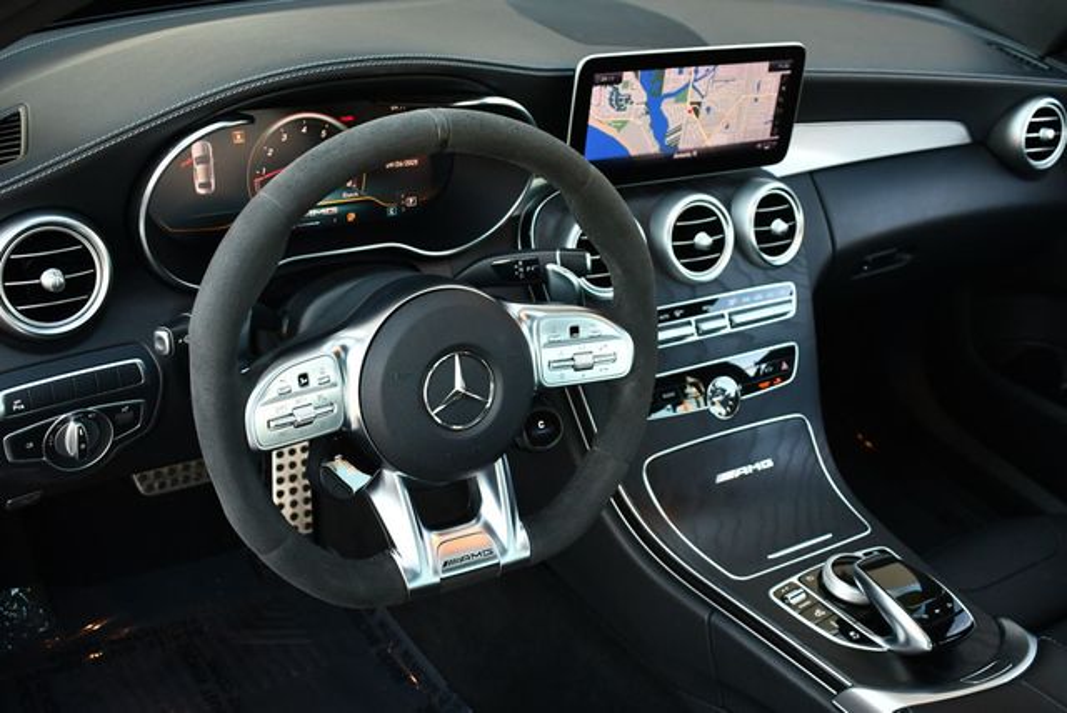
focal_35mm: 42
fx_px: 1246
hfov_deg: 46.4
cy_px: 356
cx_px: 534
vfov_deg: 32.0
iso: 800
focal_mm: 21
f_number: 3.8
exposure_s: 1/250
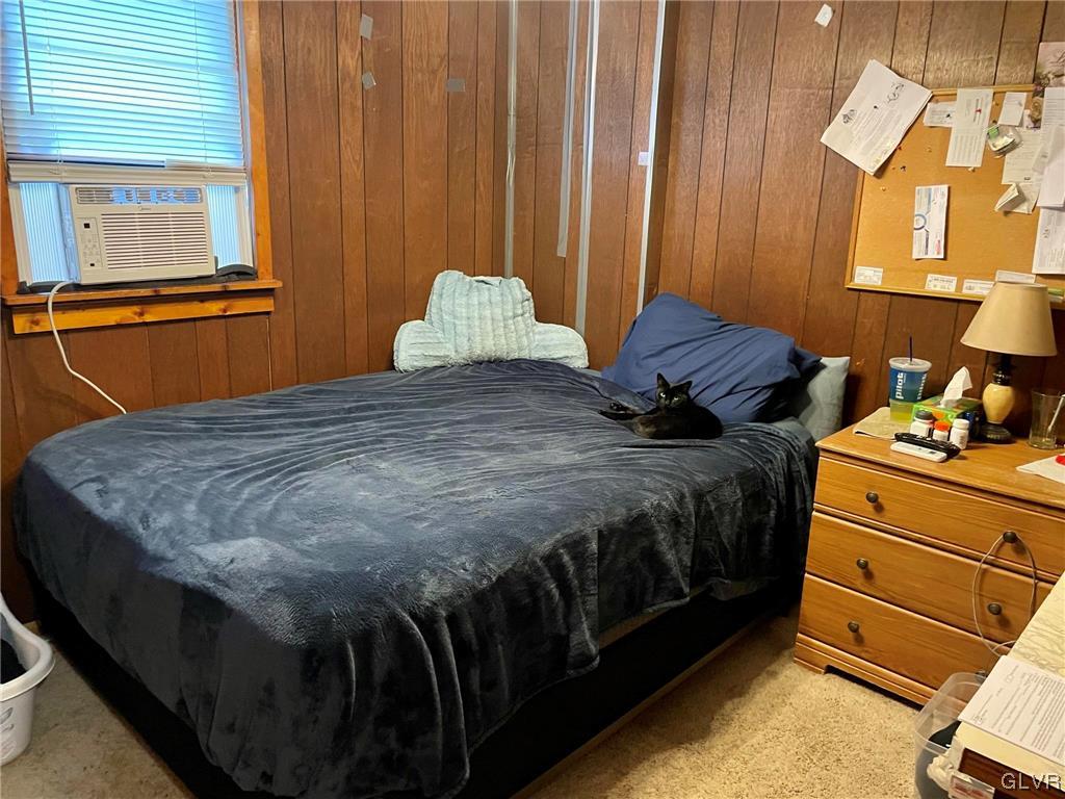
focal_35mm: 26
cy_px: 400
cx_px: 532
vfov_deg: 53.1
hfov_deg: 67.3
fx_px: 800
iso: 800
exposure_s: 1/30
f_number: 1.6
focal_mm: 4.2
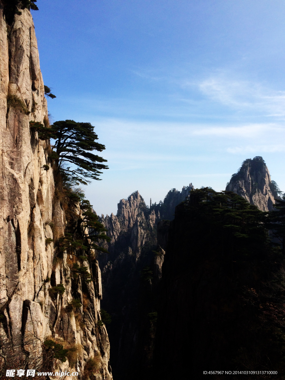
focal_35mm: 29
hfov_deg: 48.2
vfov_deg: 61.7
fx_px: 318
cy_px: 190
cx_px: 142
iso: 32
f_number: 2.2
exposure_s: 1/2415
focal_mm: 4.15
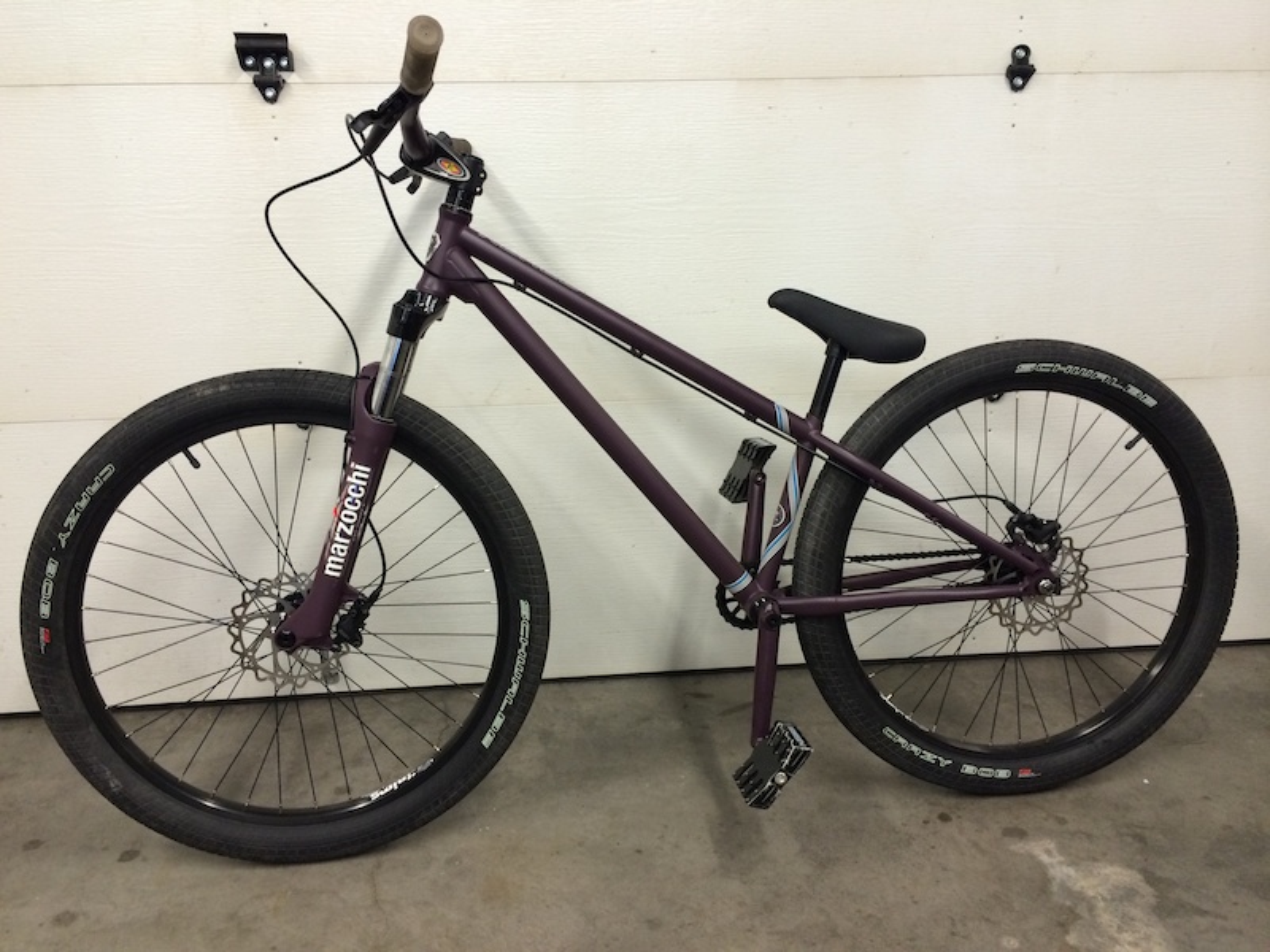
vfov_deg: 46.8
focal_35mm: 30
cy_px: 476
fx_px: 1101
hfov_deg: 60.0
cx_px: 635
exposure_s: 1/30
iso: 125
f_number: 2.2
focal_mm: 4.12
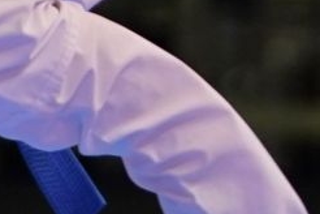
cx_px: -195
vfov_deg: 0.7
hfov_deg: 1.1
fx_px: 17448
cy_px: -401
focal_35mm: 1963
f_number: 2.8
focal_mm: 179
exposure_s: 1/1000
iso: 800
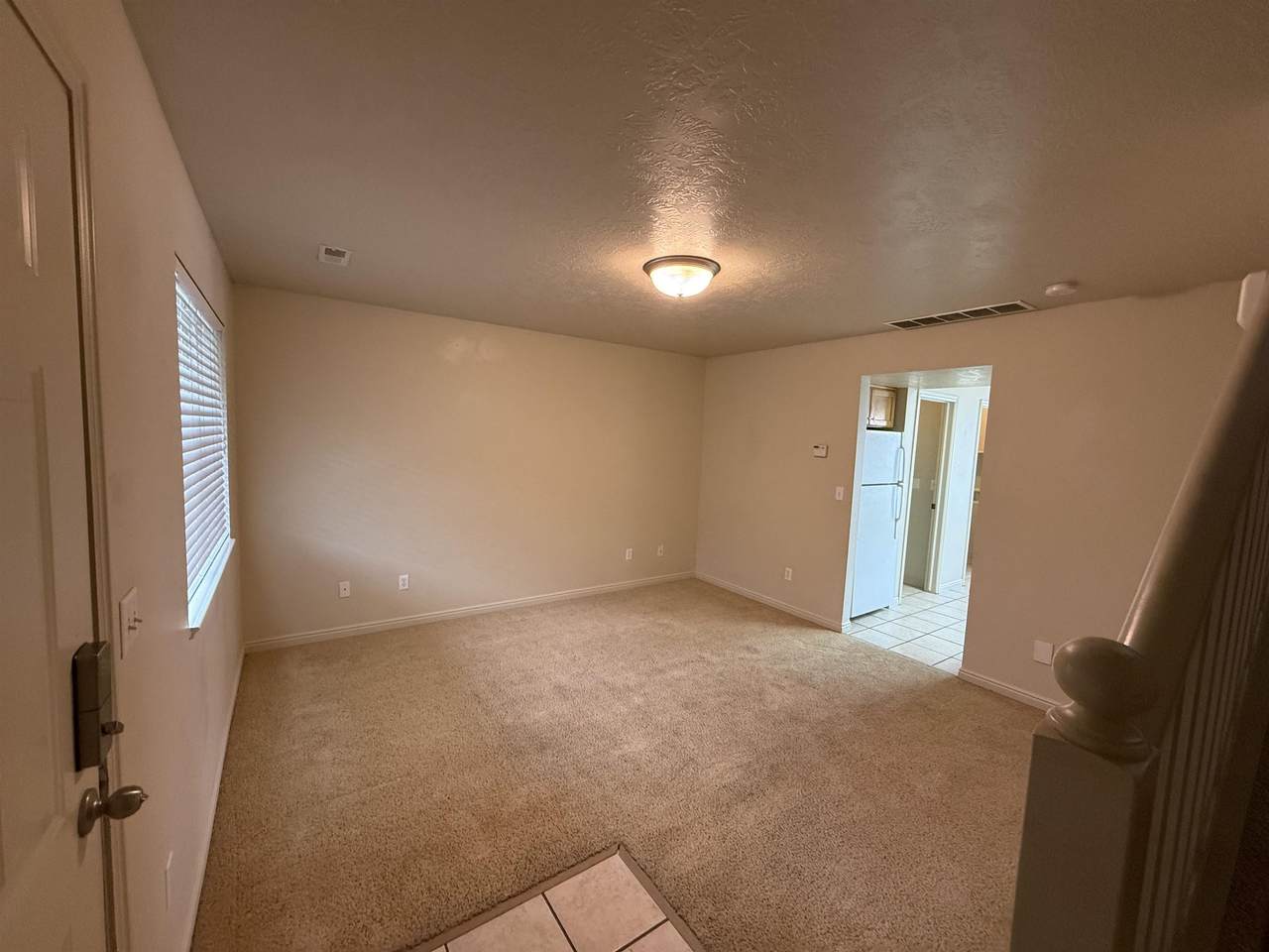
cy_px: 476
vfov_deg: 85.7
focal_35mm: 14
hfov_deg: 102.1
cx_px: 634
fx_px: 513
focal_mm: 2.22
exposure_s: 1/120
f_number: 2.2
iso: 500
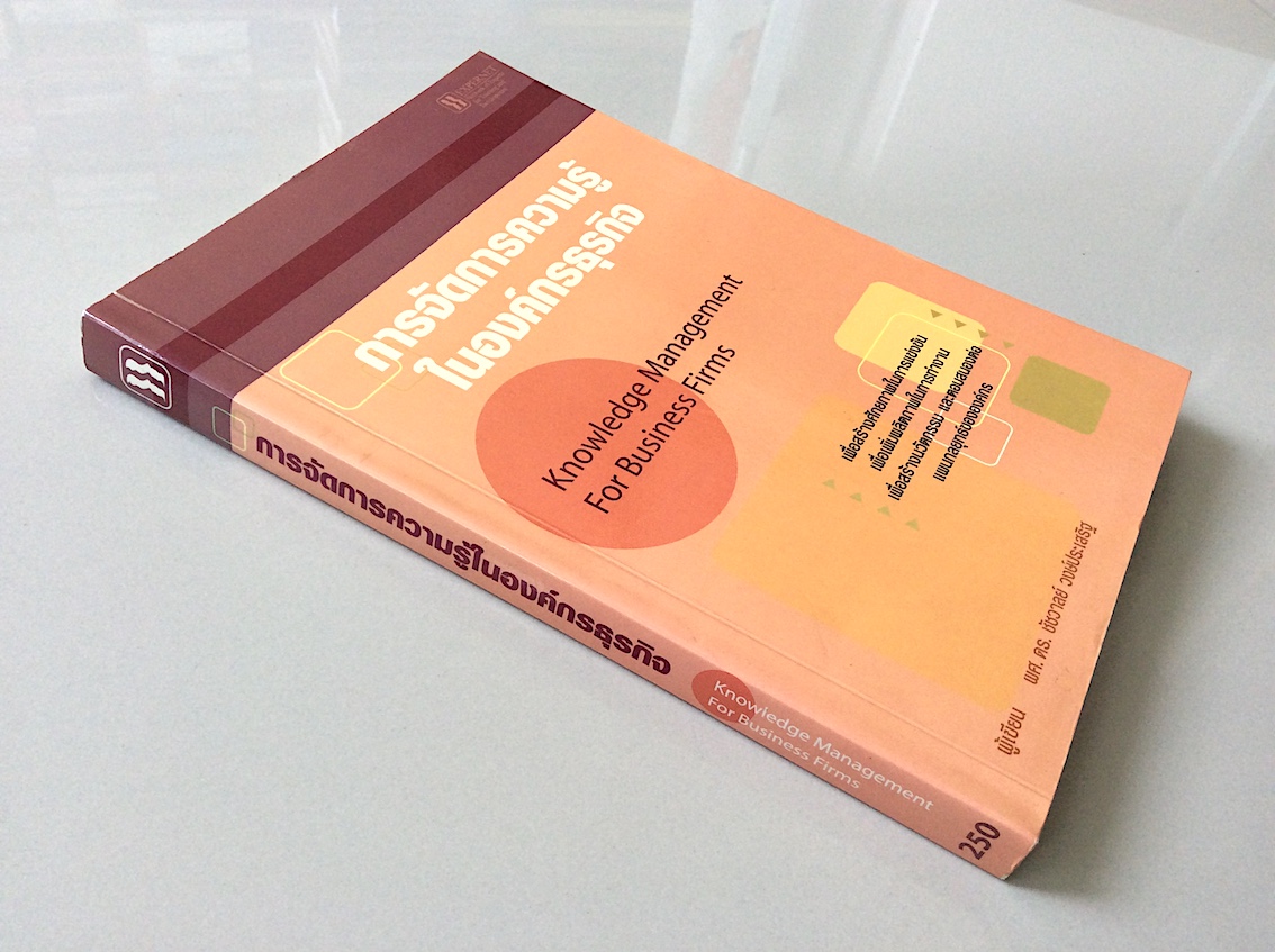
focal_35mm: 32
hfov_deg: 56.9
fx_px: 1177
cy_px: 476
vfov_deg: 44.1
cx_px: 638
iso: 64
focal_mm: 3.3
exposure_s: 1/100
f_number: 2.4
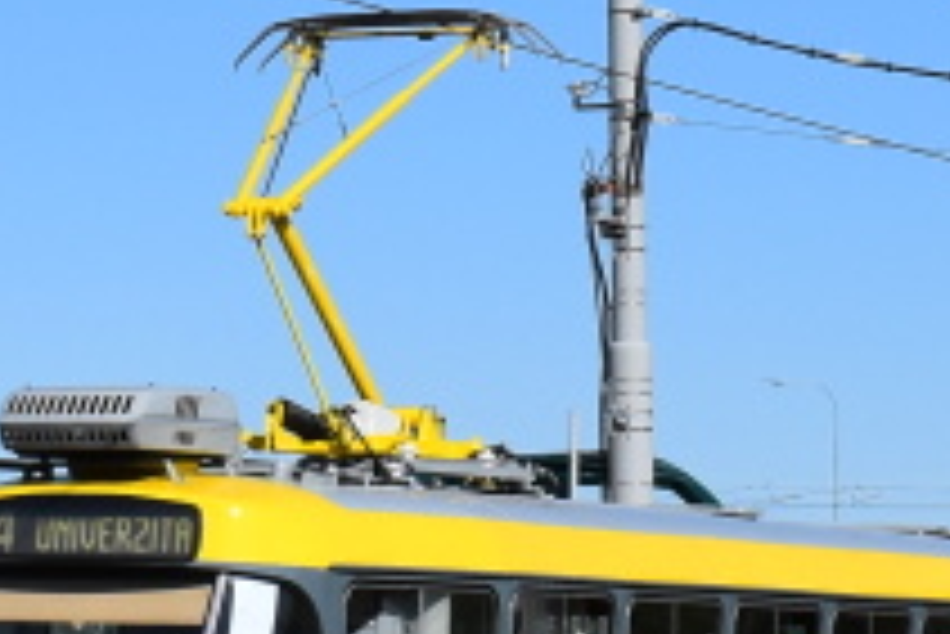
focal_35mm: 189
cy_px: 151
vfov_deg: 7.3
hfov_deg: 10.8
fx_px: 4991
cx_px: 788
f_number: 11
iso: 200
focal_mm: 26
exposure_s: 1/500
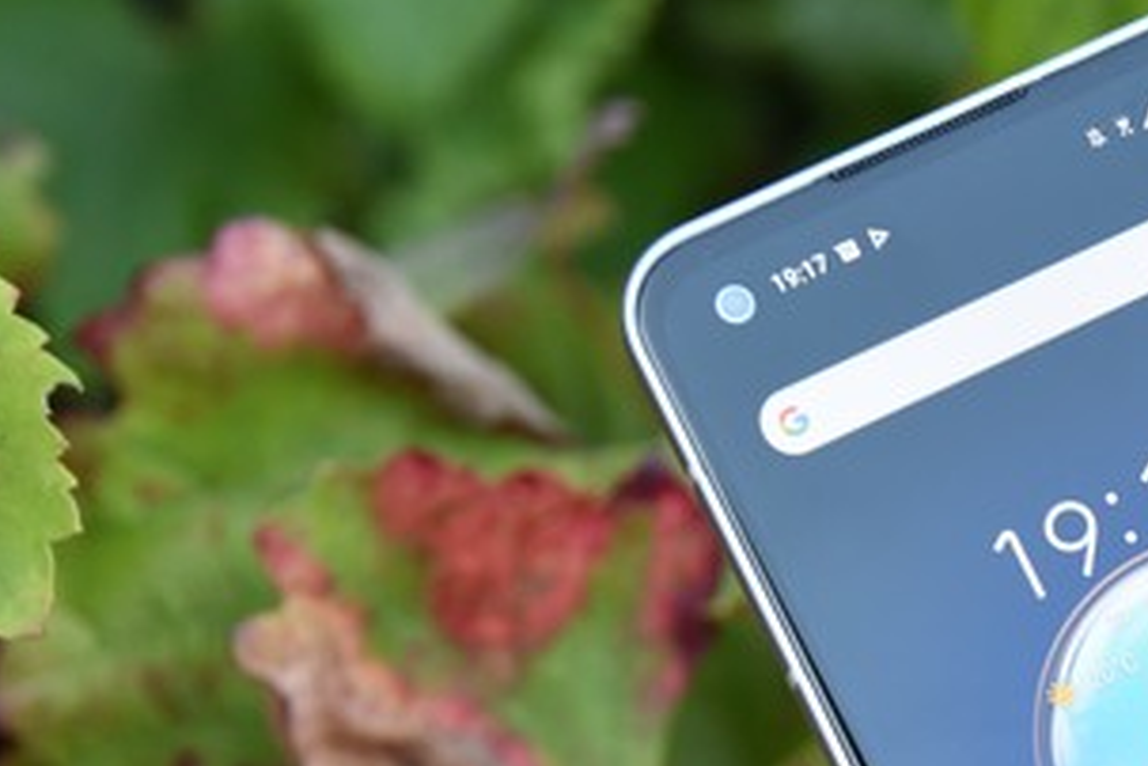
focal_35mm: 174
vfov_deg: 7.9
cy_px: 753
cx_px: 1497
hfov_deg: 11.5
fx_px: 5548
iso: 400
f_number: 4.5
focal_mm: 44
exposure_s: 1/80
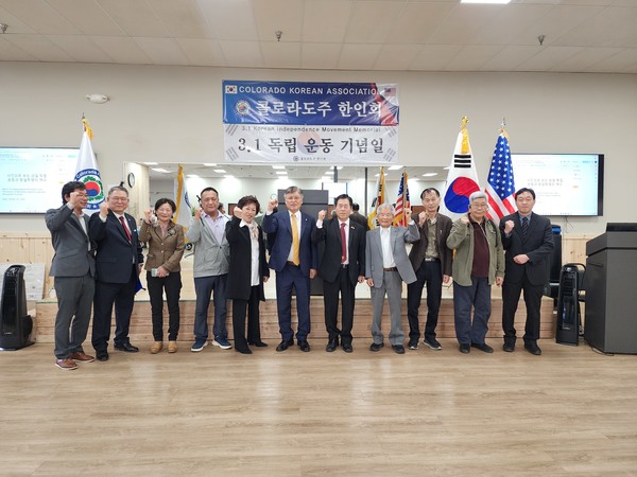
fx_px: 423
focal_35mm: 23
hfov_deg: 73.9
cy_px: 238
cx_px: 318
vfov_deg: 58.9
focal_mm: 6.4
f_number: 1.8
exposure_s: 1/120
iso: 320
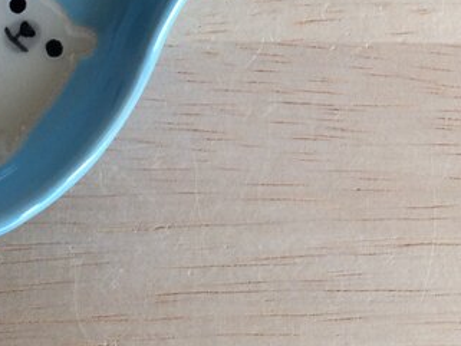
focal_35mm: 77
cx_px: 136
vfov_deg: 18.4
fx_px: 1026
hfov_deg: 25.1
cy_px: -43
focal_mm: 4.15
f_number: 2.2
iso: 40
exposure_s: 1/60
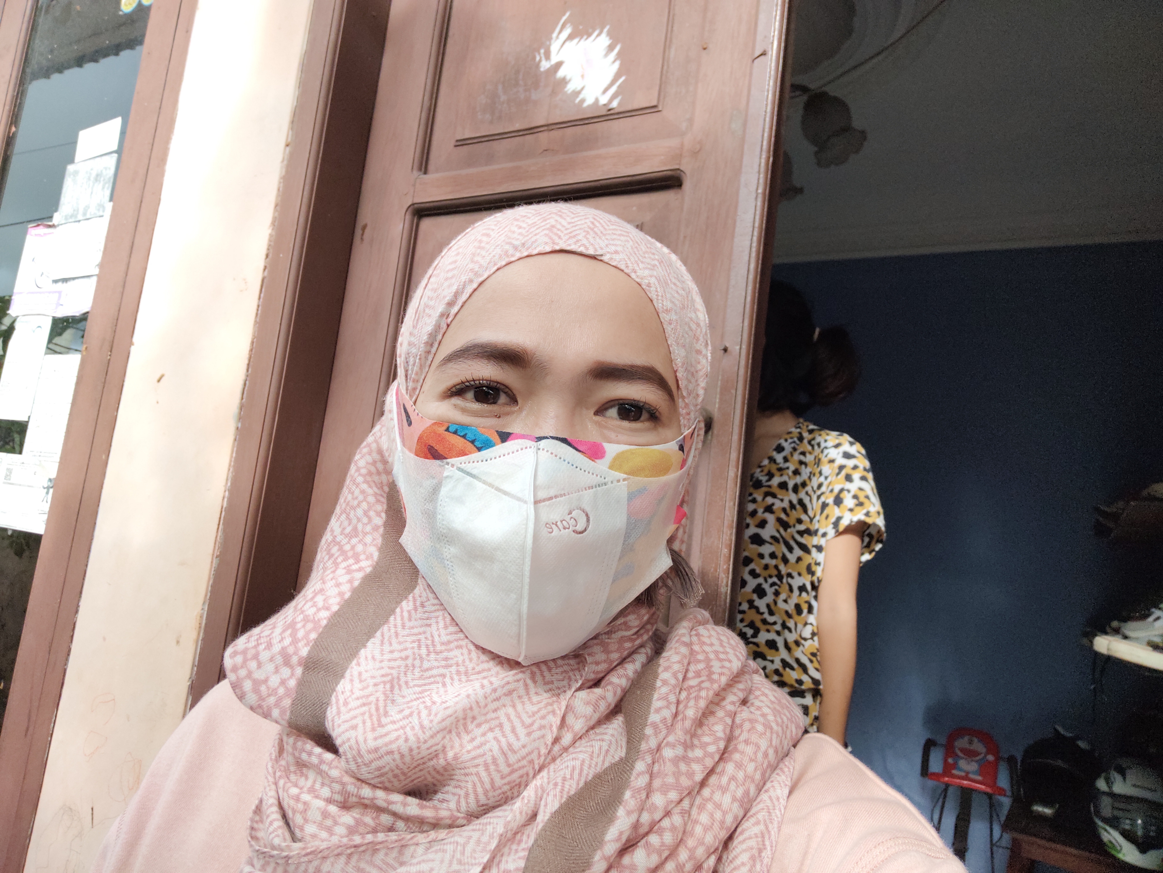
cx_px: 582
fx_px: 773
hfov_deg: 73.9
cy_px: 436
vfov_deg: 58.9
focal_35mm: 23
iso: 50
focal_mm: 3.61
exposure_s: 1/255
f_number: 2
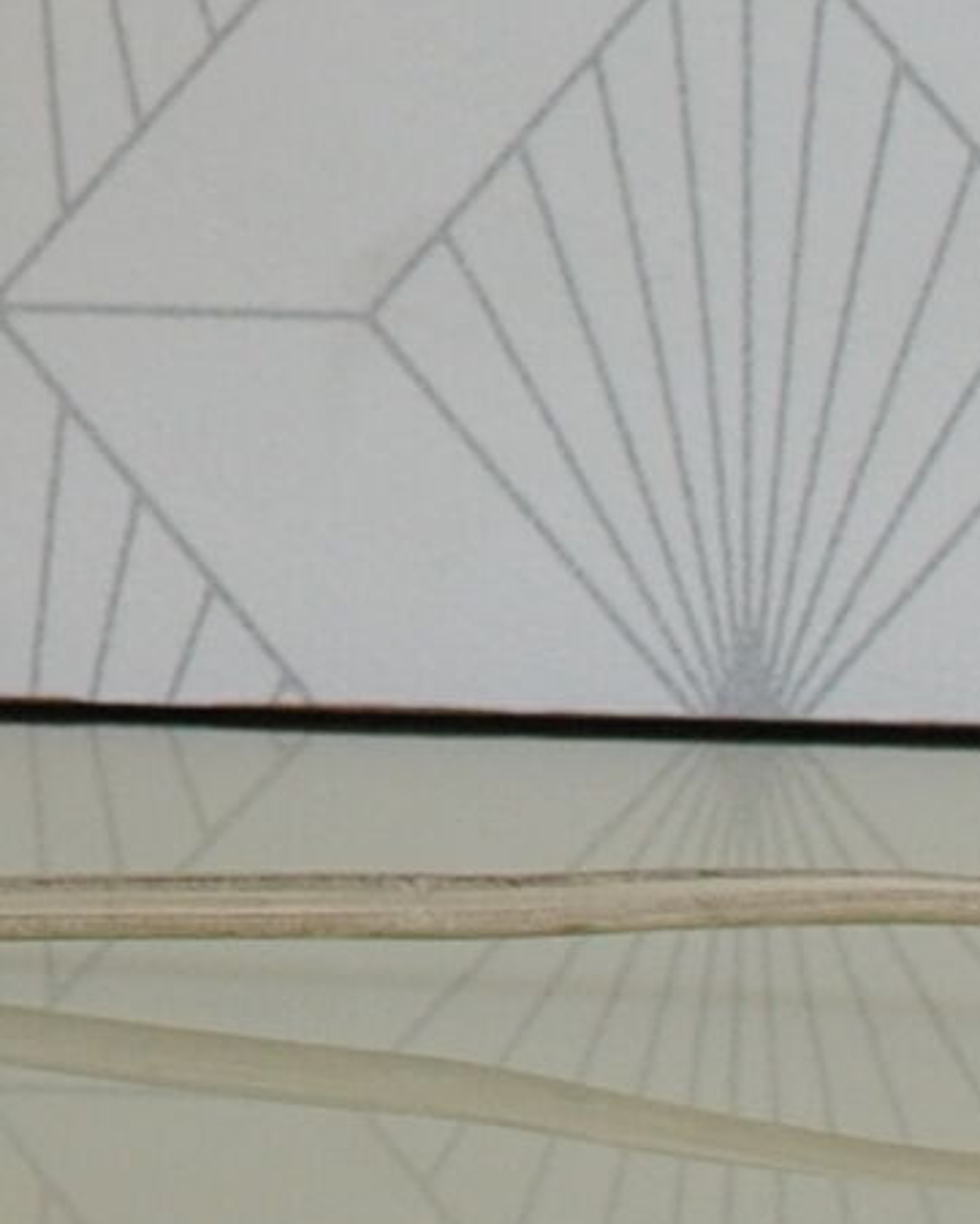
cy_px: -871
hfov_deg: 5.4
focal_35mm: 266
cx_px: -2041
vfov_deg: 7.1
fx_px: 9641
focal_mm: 22
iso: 200
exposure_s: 1/125
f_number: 5.6
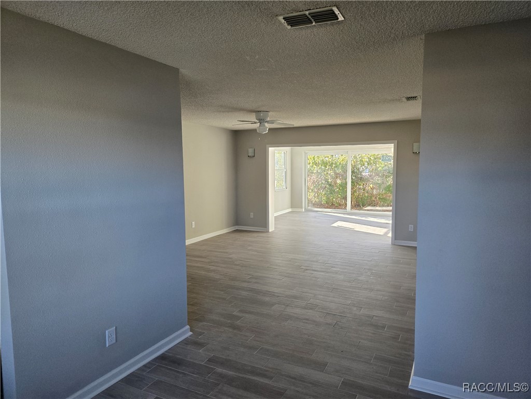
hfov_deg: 73.9
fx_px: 353
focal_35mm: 23
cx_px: 266
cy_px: 200
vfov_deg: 58.9
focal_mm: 5.4
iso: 125
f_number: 1.8
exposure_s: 1/180
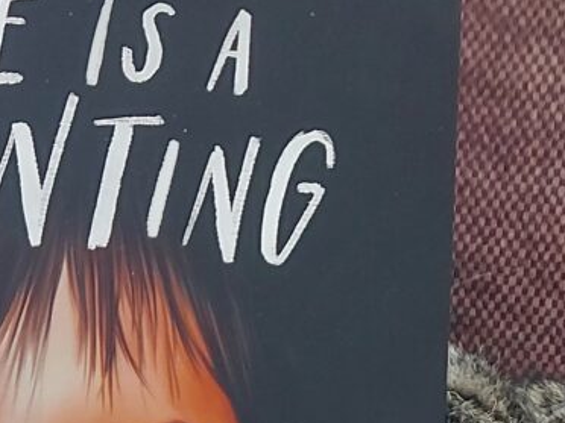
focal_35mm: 99
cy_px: 578
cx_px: 498
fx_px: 1616
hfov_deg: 19.5
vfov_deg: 14.2
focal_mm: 5.23
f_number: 1.8
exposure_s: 1/40
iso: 250
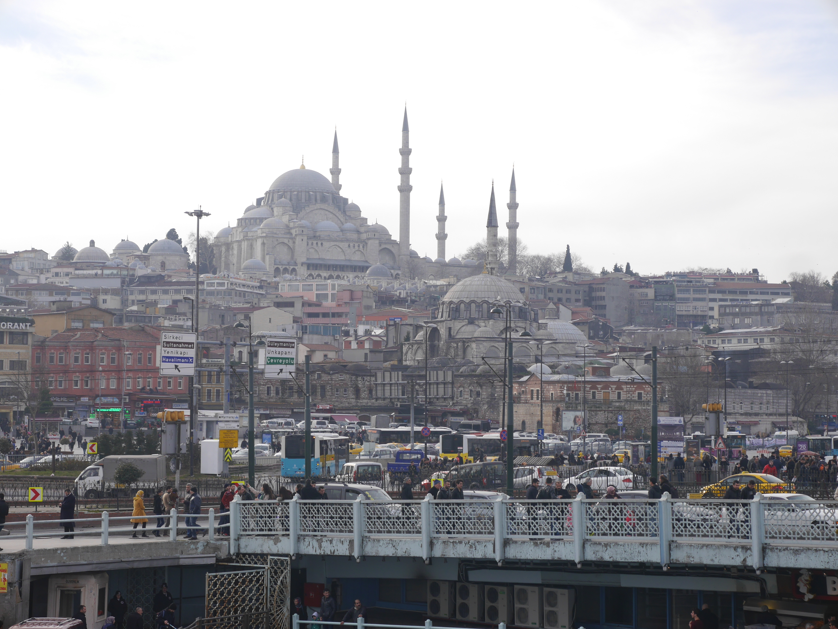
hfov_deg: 23.3
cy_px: 314
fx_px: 2034
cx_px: 419
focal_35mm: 84
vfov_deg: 17.6
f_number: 7.1
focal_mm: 42
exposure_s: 1/250
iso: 160
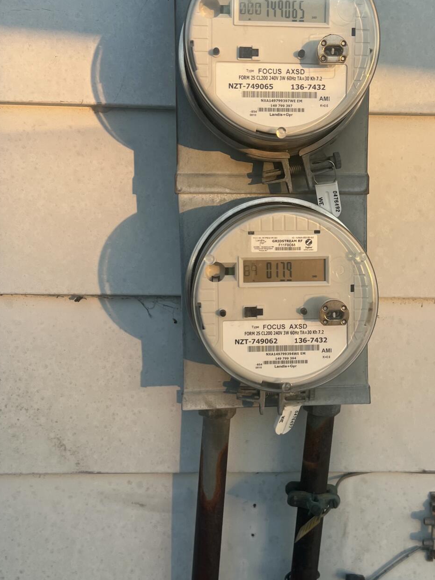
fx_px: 703
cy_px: 271
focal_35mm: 42
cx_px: 265
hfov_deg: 34.2
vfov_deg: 44.8
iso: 50
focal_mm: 5.7
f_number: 1.5
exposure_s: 1/486
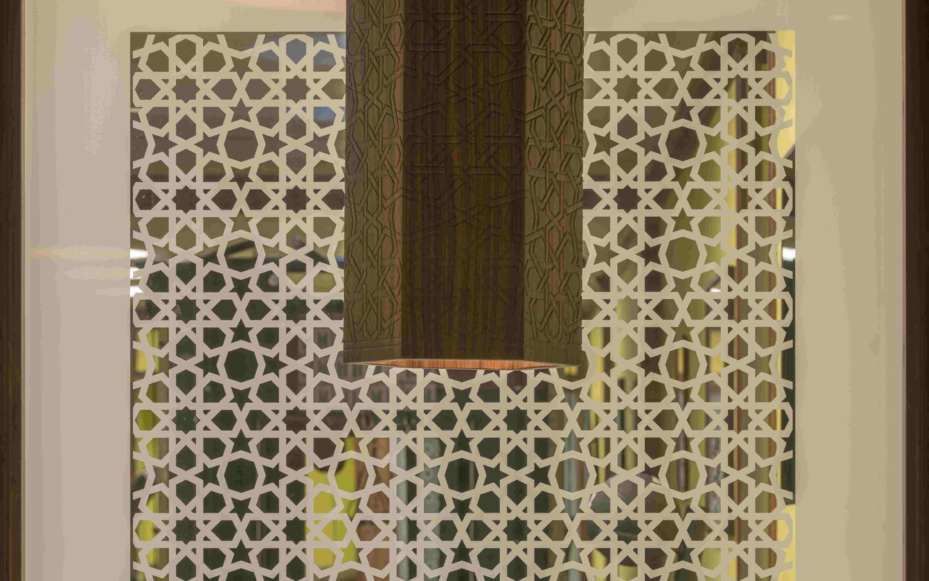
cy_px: 607
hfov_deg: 15.1
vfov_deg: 9.4
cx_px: 465
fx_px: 3494
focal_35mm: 138
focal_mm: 90
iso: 100
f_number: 8
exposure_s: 1/13
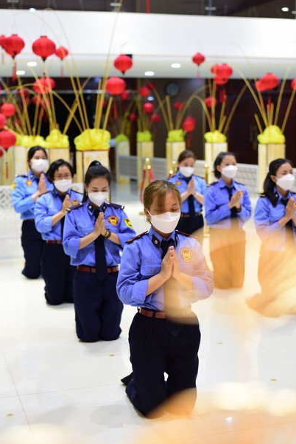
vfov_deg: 36.8
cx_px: 146
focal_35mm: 54
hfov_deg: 25.1
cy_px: 208
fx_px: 665
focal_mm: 50
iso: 1000
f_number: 2.5
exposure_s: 1/125
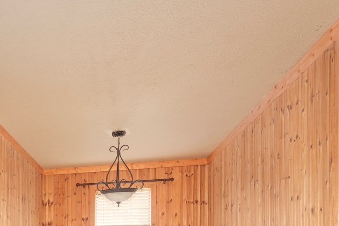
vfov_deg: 31.7
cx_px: 6
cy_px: 251
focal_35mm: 37
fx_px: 348
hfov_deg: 44.7
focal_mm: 16
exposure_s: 1/1.25
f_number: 7.1
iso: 100
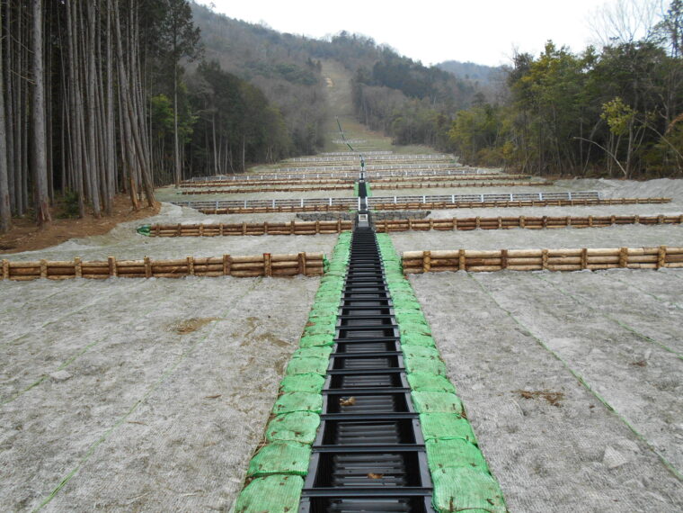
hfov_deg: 60.0
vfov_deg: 46.8
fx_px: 592
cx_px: 342
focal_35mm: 30
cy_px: 256
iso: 140
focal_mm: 5.1
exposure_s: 1/250
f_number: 3.4
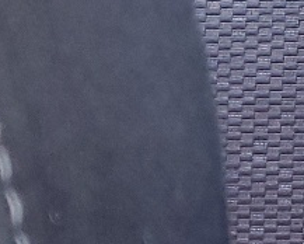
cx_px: 758
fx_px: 1684
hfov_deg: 9.1
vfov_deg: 8.1
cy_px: -112
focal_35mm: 187
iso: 129
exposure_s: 1/60.2
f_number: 1.5
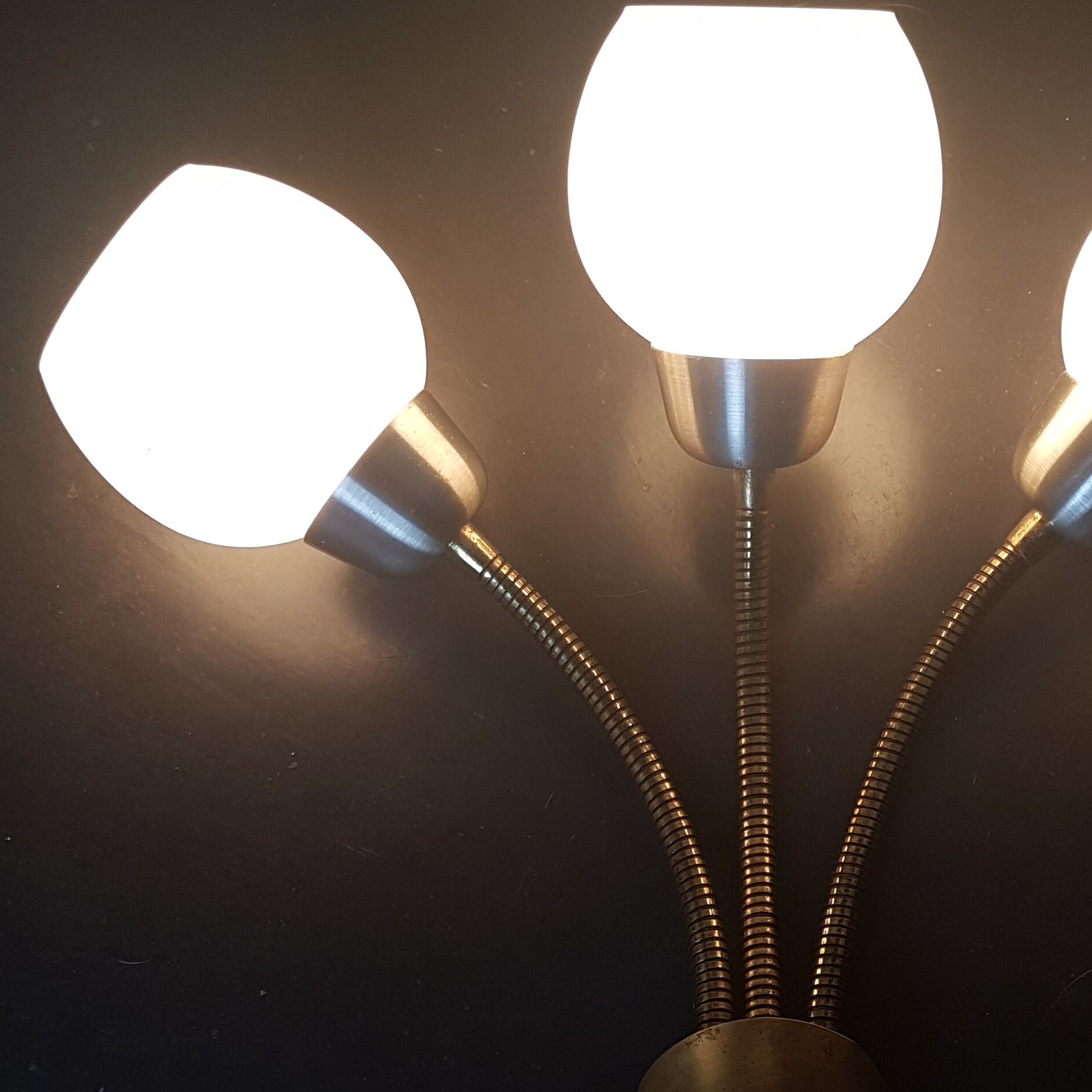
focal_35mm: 49
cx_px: 708
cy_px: 728
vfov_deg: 34.4
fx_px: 1749
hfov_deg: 34.4
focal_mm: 4.2
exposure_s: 1/100
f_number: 1.7
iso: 80
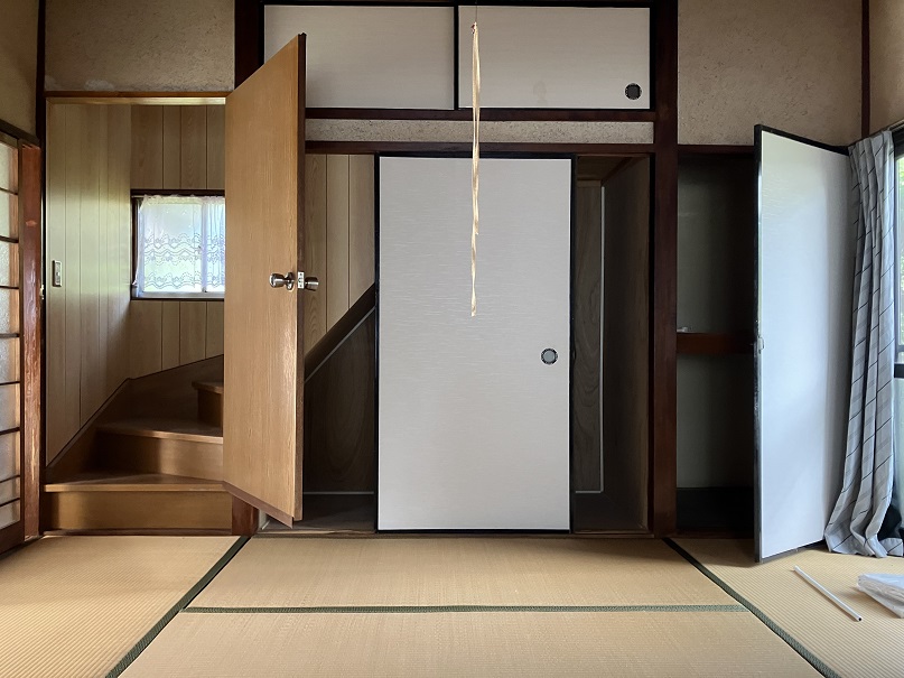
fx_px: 731
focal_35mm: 28
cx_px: 452
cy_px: 339
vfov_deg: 49.7
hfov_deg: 63.5
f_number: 1.8
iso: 250
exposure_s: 1/60
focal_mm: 3.99
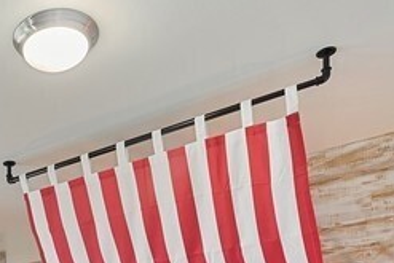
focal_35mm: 51
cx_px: 14
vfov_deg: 21.5
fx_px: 558
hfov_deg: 35.7
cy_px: 411
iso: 200
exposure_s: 1/1.67
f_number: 8
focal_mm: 14
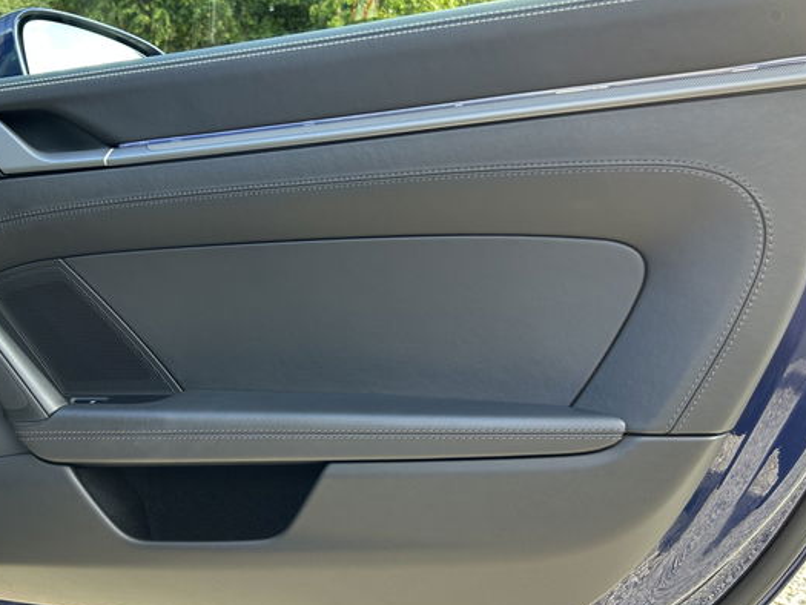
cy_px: 283
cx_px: 249
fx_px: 885
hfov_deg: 47.9
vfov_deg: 37.7
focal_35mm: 38
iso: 32
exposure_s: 1/121
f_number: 1.5
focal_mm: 5.7
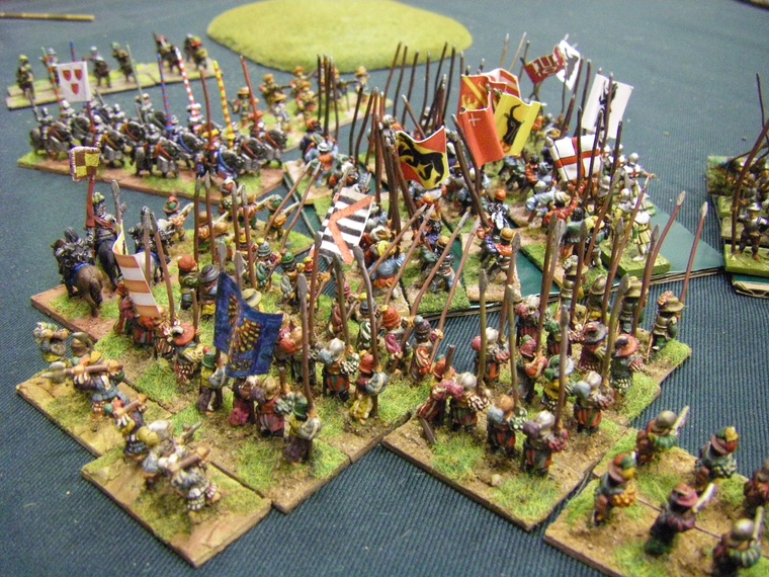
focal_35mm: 38
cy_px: 288
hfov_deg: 49.0
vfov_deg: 37.7
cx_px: 384
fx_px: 844
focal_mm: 6.3
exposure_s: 1/15
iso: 800
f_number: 3.5
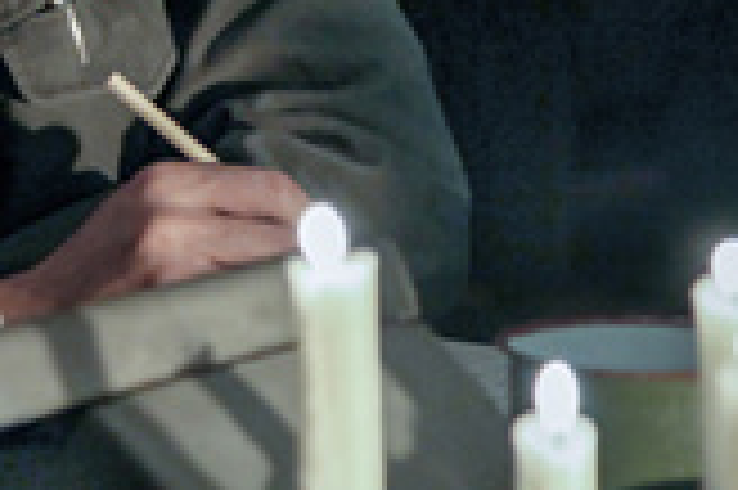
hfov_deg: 4.6
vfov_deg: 3.1
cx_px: -441
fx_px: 9175
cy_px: -229
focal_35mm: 448
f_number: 5
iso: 500
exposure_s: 1/500
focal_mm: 105
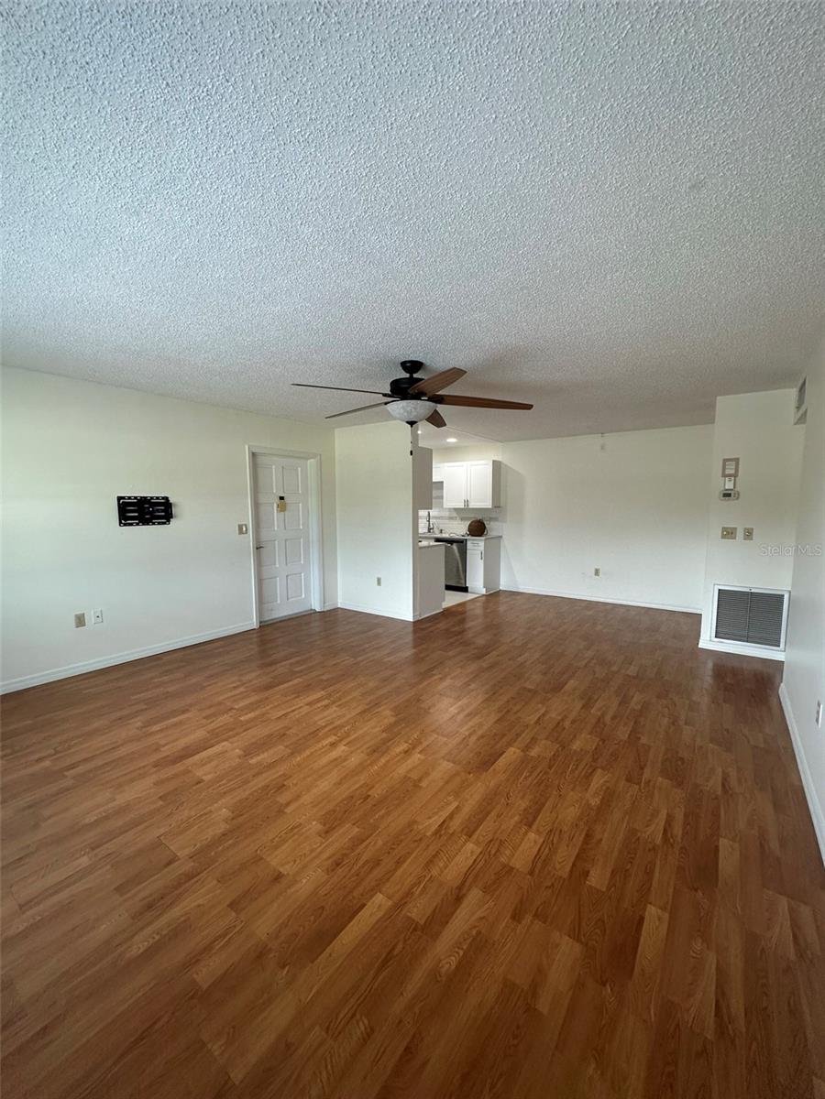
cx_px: 412
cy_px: 550
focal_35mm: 14
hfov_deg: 85.7
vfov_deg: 102.1
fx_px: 445
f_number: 2.2
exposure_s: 1/120
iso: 160
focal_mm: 2.22
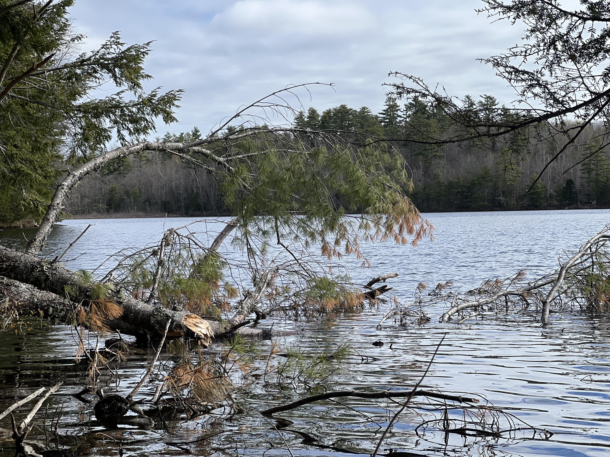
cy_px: 228
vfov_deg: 19.1
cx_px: 305
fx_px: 1357
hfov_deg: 25.3
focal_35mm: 77
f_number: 2.8
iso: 32
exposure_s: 1/602
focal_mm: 9
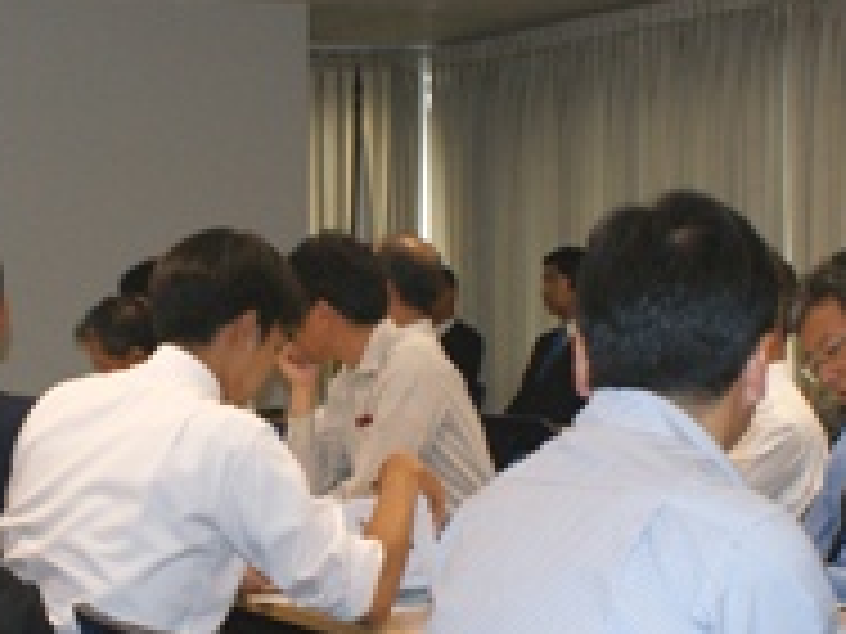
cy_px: 229
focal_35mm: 98
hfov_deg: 19.9
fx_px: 2395
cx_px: 256
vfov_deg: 15.1
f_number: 5.6
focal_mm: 20
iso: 400
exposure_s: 1/60
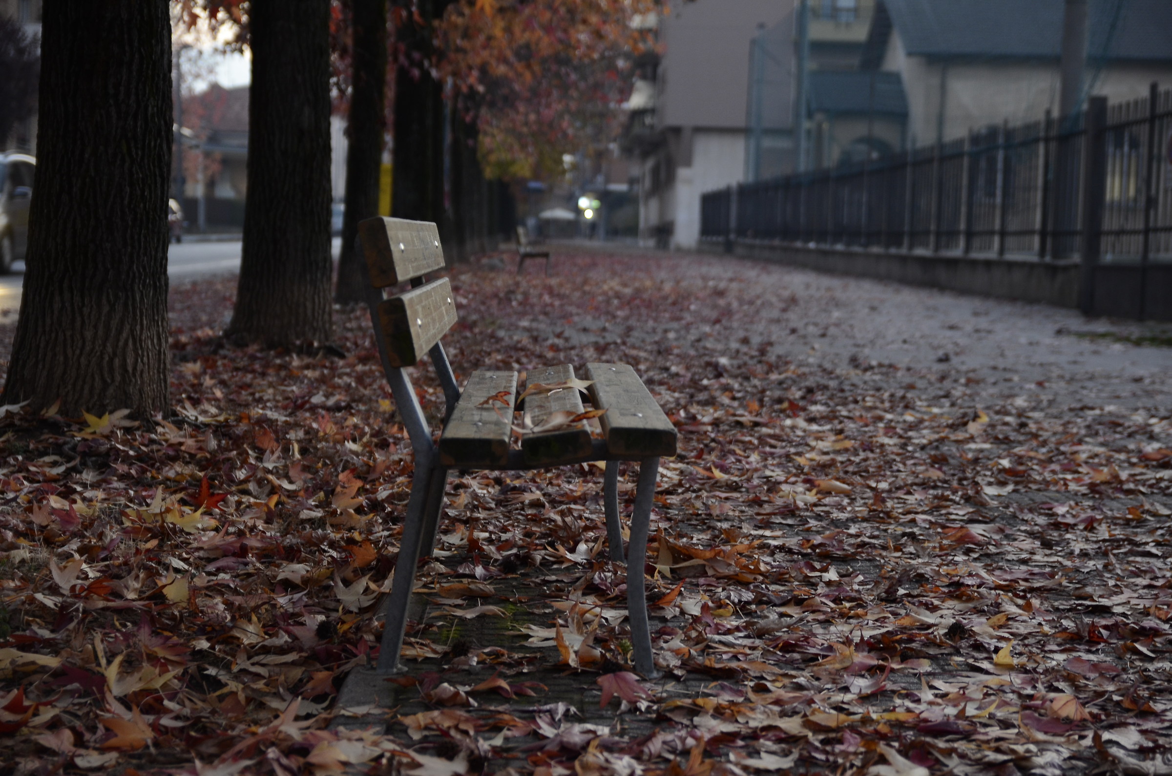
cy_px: 388
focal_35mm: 75
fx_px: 2436
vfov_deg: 18.1
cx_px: 586
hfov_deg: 27.0
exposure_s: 1/30
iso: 500
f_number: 2.8
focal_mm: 50
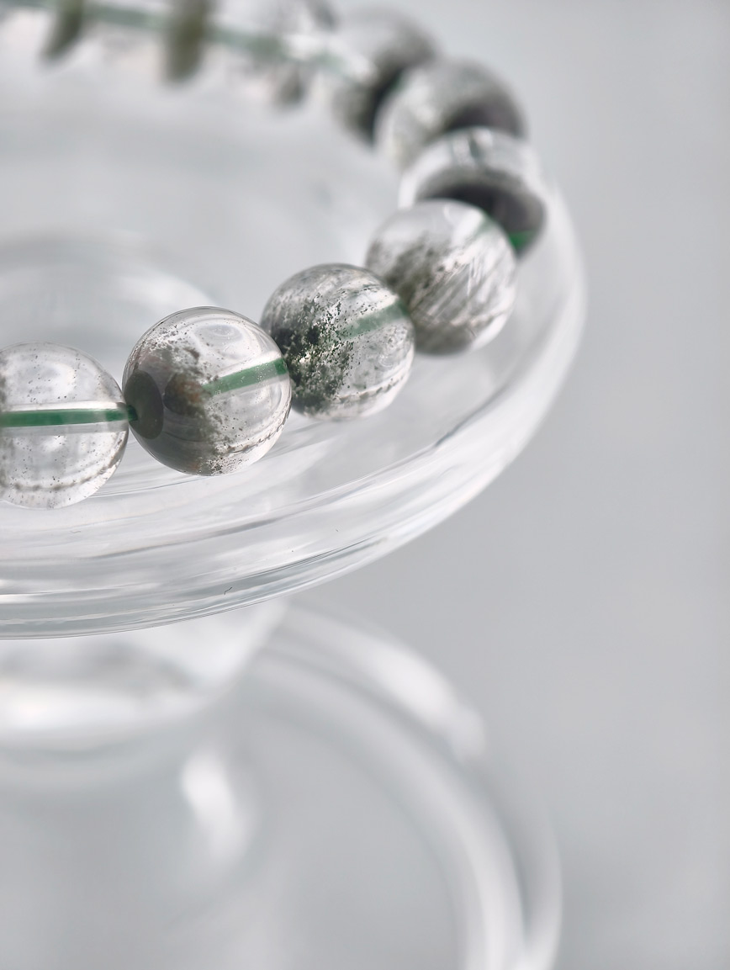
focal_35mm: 85
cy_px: 485
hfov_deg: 17.4
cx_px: 365
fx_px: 2384
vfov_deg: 23.0
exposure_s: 1/160
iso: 125
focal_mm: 22.48
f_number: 2.67
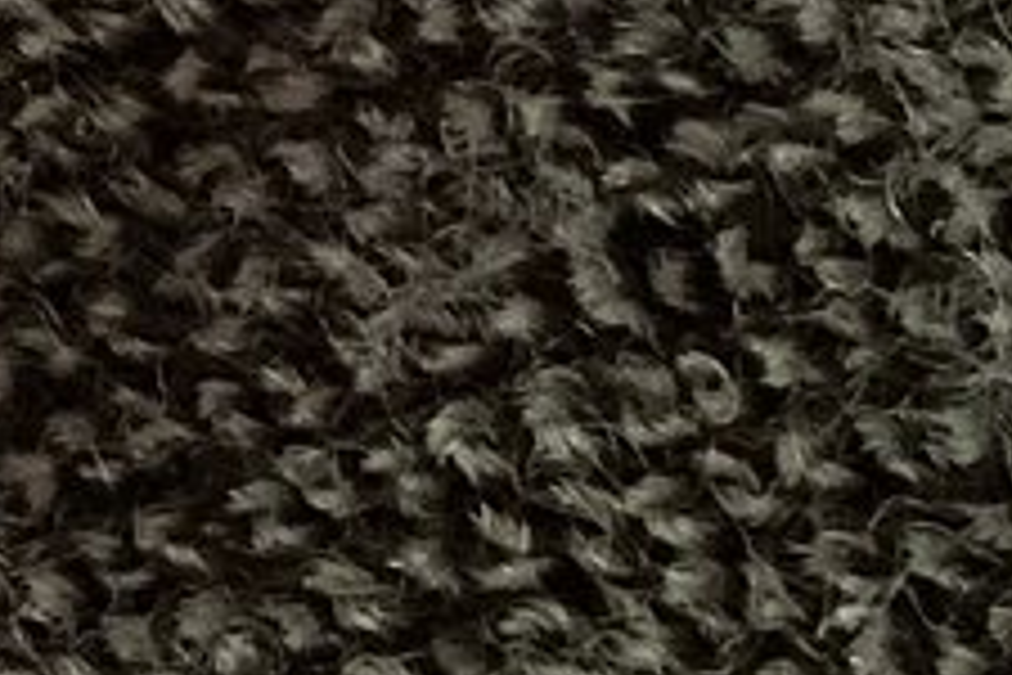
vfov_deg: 6.7
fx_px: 5706
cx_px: -416
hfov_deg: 9.9
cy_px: -371
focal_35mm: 203
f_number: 1.8
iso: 500
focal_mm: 3
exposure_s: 1/20
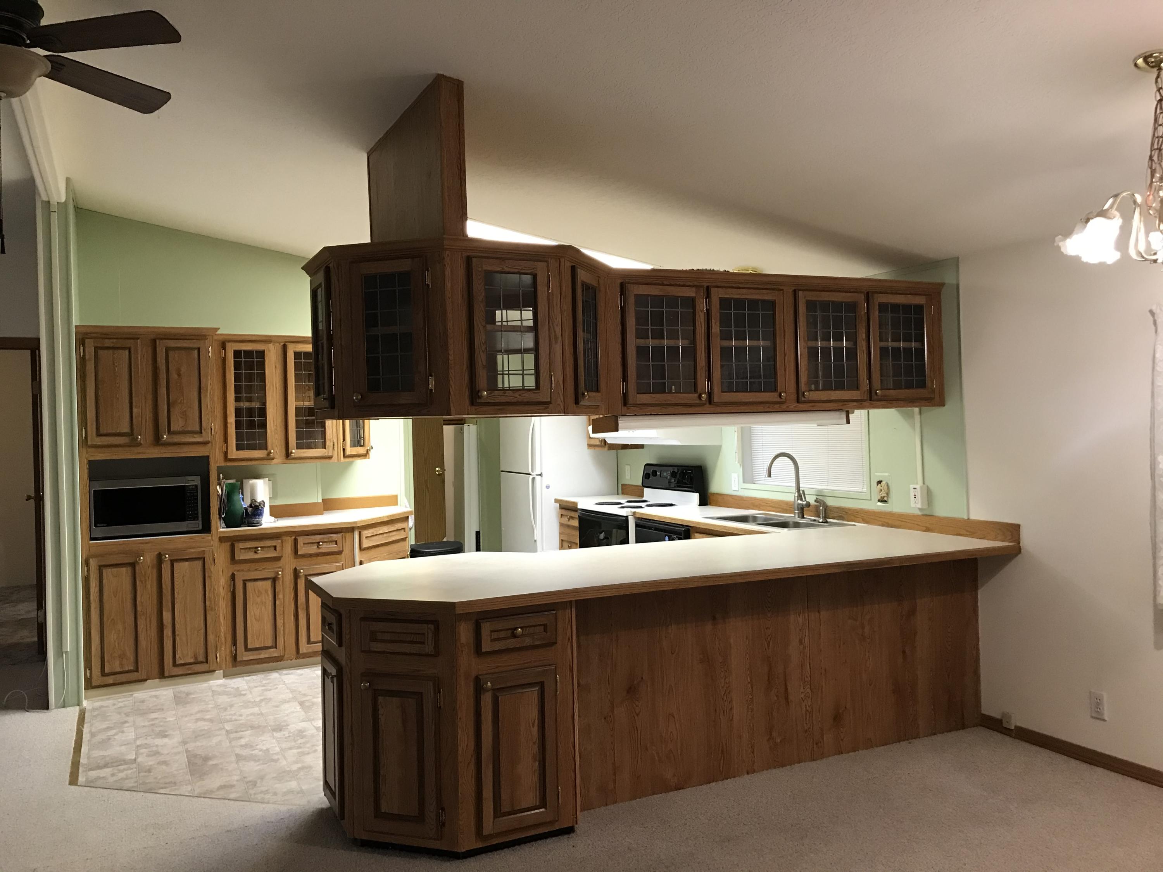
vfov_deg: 49.7
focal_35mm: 28
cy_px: 436
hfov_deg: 63.4
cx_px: 582
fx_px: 941
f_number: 1.8
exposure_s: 1/15
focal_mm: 3.99
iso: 50
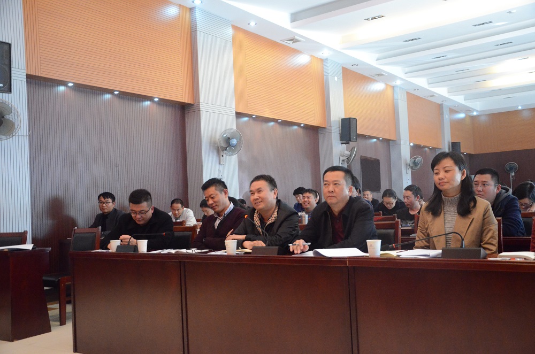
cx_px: 268
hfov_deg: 51.4
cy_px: 177
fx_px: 556
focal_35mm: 38
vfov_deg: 35.3
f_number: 4
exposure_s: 1/60
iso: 5000
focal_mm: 25
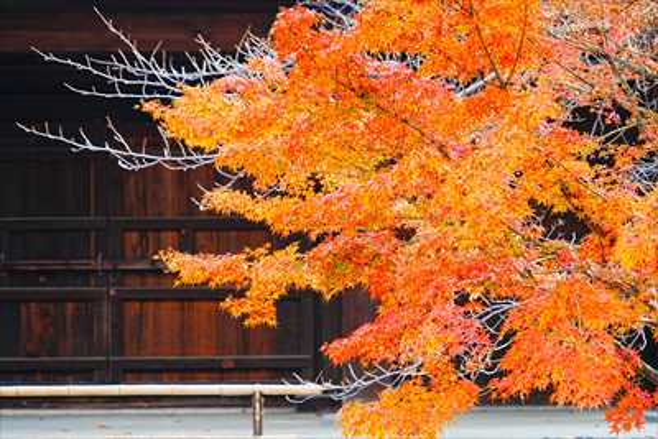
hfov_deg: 19.3
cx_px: 329
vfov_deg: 12.9
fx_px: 1938
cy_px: 220
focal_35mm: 106
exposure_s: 1/125
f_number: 6.3
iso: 320
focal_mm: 106
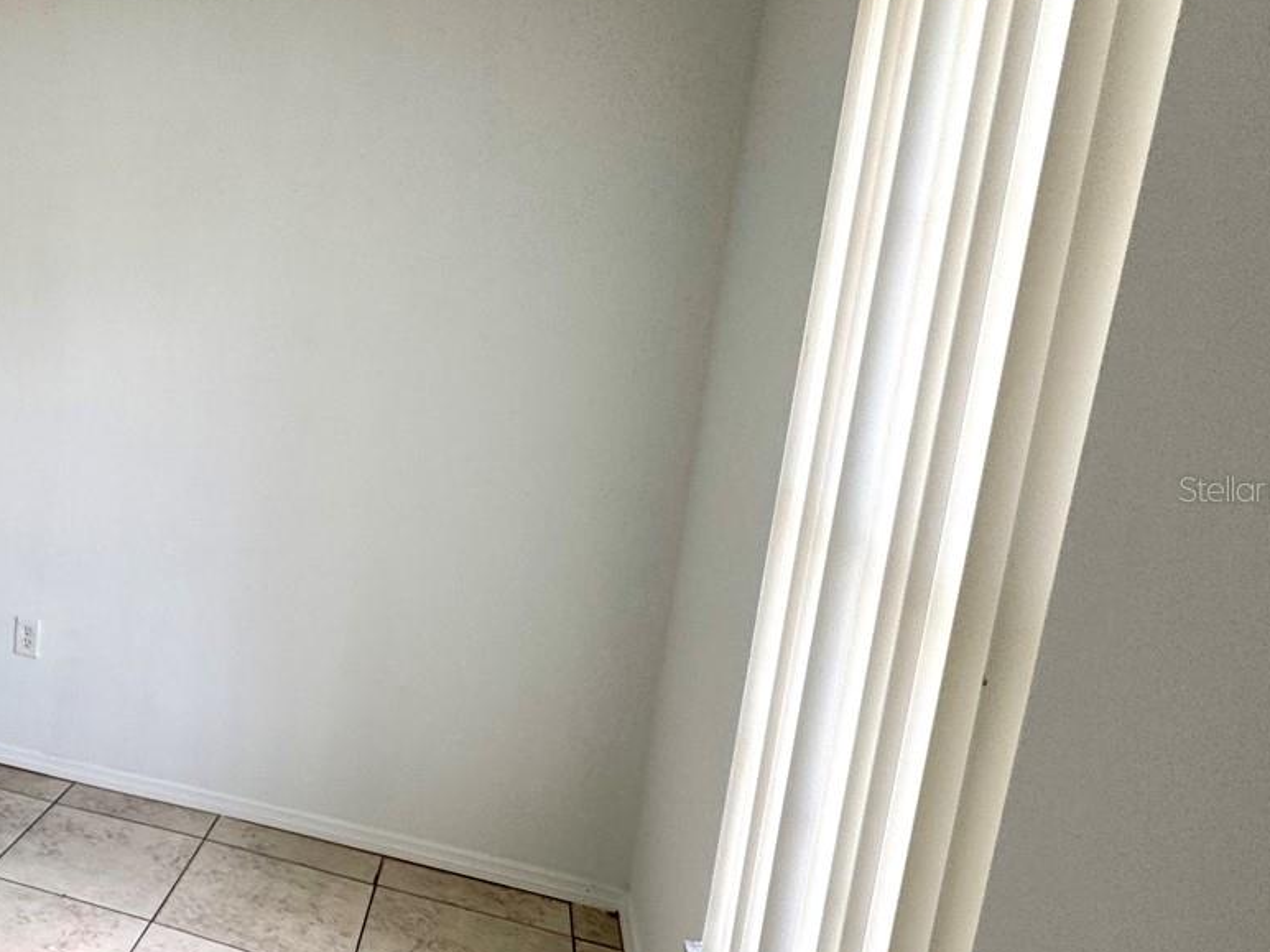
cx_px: 18
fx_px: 1064
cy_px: 488
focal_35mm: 29
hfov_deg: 50.6
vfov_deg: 48.2
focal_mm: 2.22
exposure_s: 1/120
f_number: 2.2
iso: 80
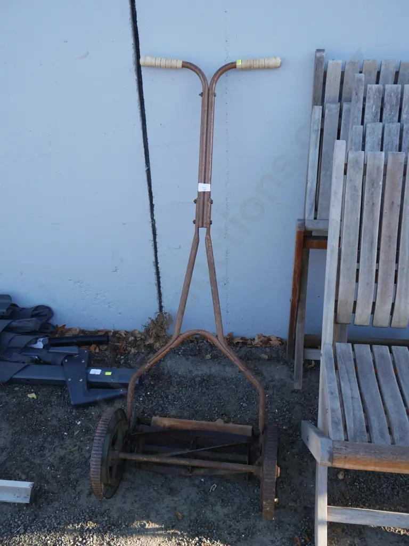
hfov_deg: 44.2
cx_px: 204
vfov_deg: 56.8
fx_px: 504
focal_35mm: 32
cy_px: 273
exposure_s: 1/125
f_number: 4.5
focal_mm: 16
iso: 200
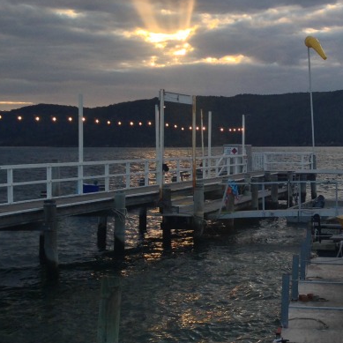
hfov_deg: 22.5
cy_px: 151
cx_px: 309
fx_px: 841
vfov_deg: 23.0
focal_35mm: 75
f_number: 2.4
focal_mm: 4.12
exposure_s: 1/276
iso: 50
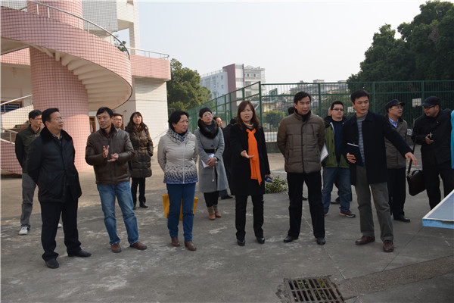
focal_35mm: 33
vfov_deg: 40.0
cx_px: 227
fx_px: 416
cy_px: 152
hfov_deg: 57.2
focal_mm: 22
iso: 100
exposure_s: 1/200
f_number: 6.3
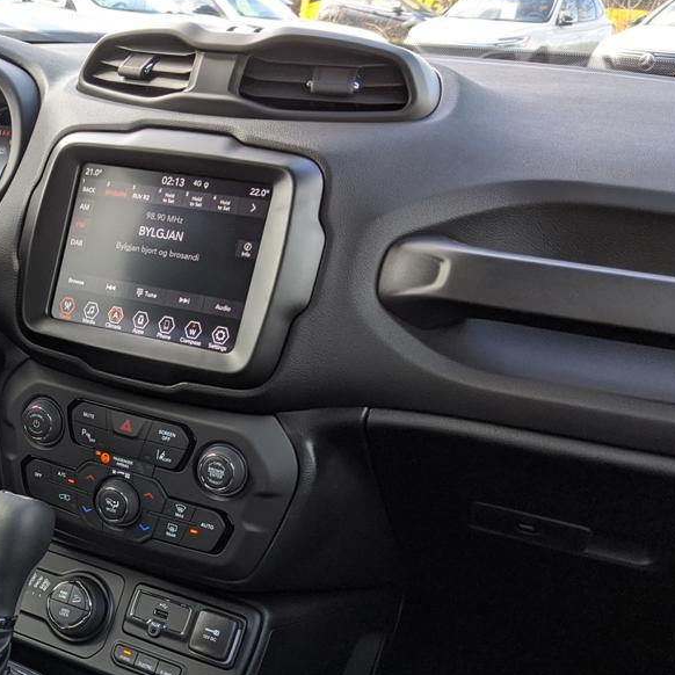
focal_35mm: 56
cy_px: 474
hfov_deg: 28.0
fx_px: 1235
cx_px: -59
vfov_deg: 30.2
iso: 53
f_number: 1.73
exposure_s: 1/199
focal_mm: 4.38
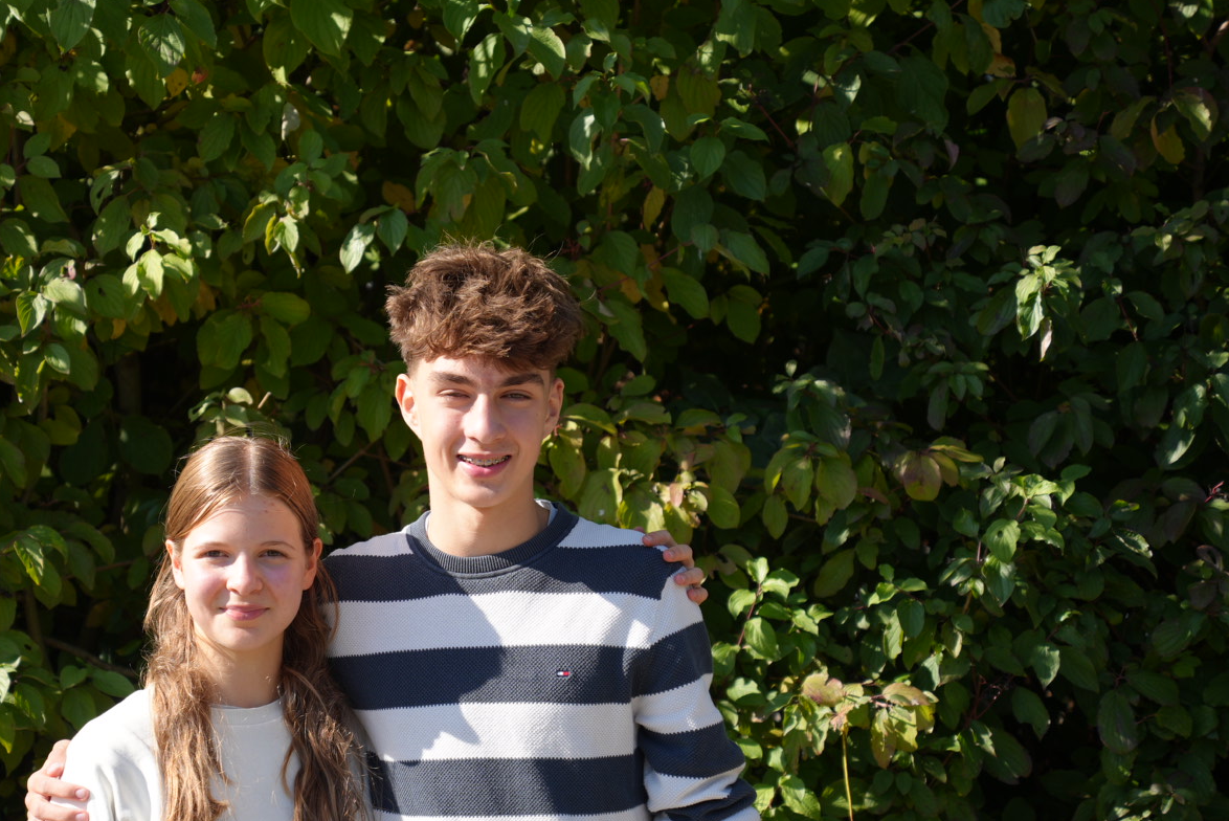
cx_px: 418
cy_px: 502
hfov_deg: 24.1
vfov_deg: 16.3
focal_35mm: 84
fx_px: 2869
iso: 100
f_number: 4.5
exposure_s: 1/500
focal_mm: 61
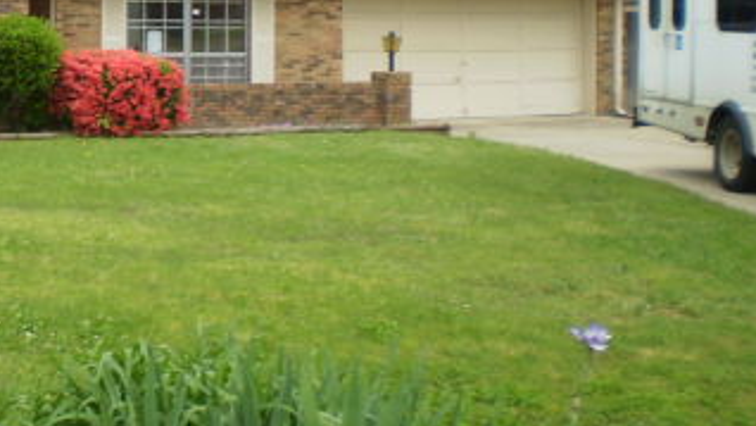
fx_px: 1584
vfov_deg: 15.1
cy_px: 31
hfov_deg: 25.9
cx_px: 57
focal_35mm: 79
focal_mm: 6.3
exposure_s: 1/200
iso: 64
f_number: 3.1
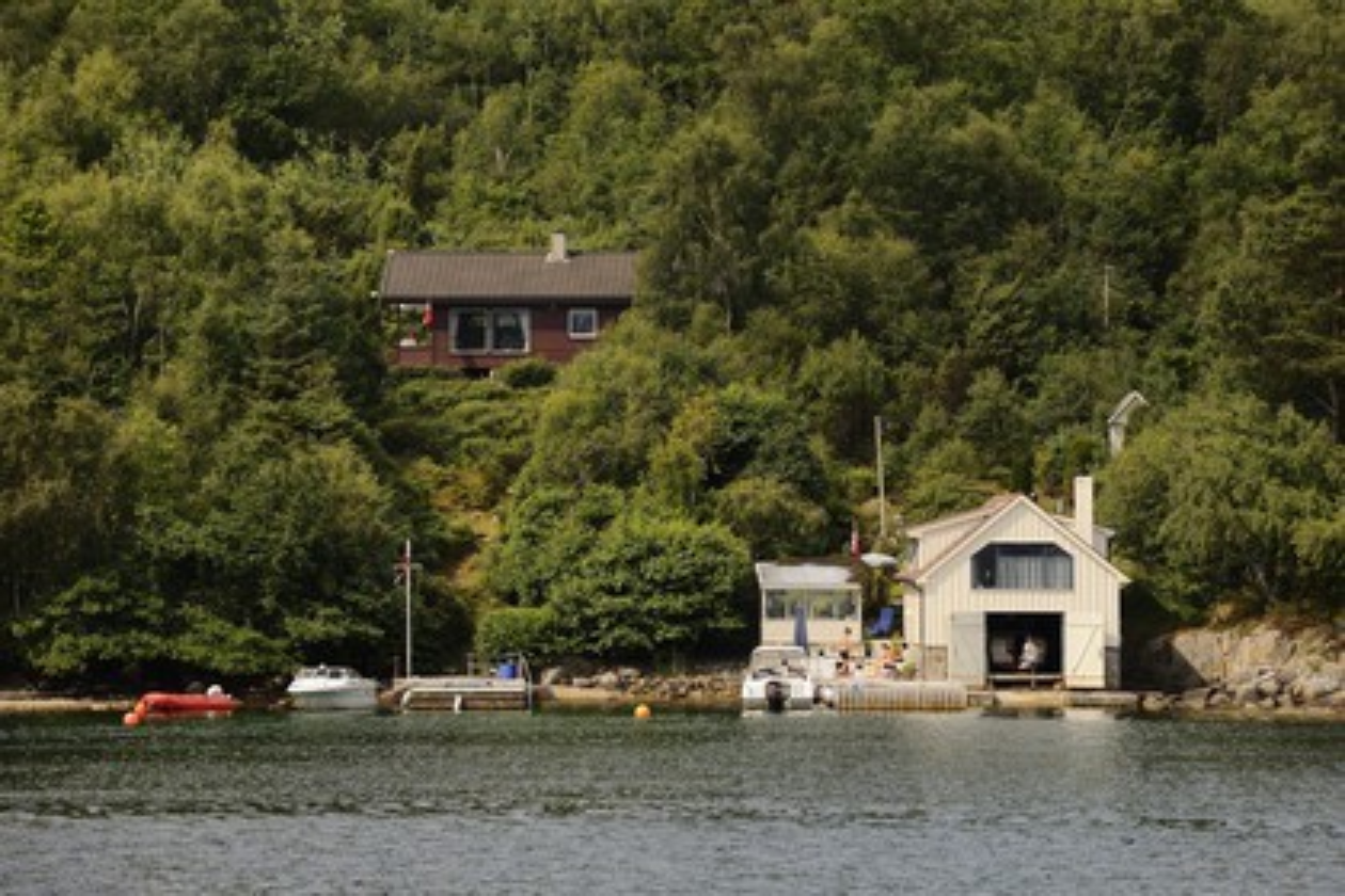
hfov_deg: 10.3
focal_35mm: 200
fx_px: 7472
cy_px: 448
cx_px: 672
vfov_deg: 6.9
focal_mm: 200
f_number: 8
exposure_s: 1/640
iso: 400
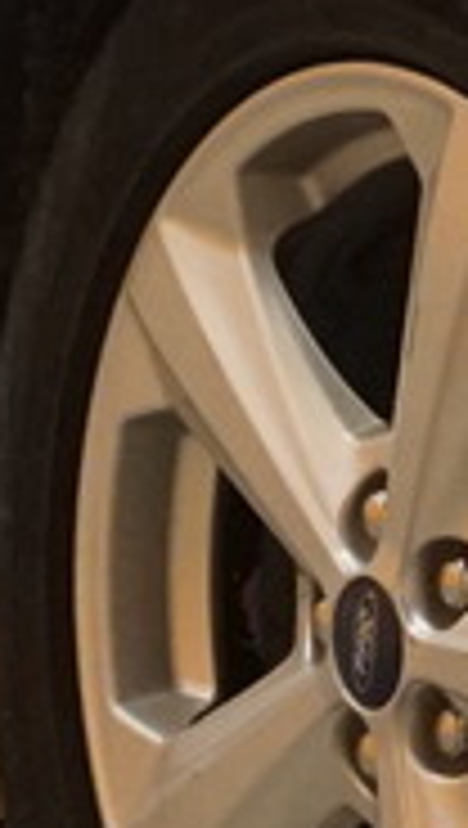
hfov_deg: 2.9
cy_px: -423
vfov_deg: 5.2
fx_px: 9122
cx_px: 1179
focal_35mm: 415
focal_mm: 30
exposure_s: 1/60
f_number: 8
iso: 1250
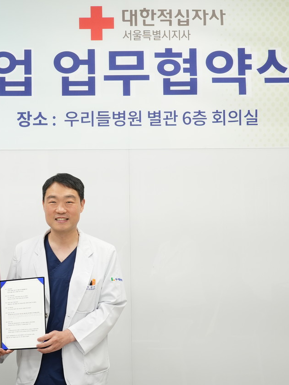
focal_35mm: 83
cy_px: 192
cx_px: 15
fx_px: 924
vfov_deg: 23.6
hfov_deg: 17.5
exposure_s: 1/64
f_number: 5
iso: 800
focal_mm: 38
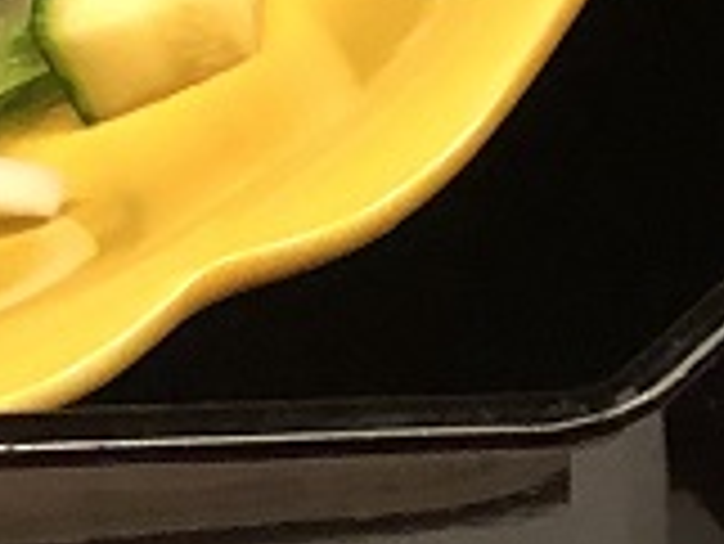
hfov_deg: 9.3
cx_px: 908
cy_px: -436
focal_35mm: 210
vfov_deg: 6.9
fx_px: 4395
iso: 100
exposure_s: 1/16
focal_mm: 3.99
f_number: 1.8
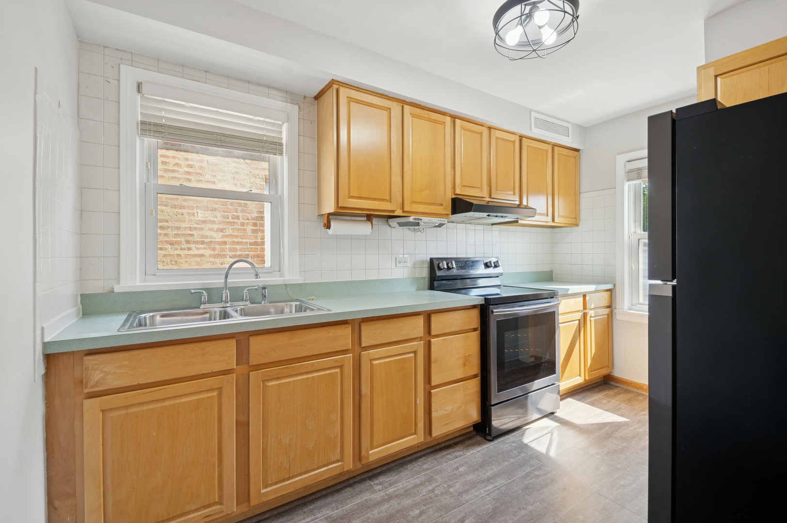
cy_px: 262
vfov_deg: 77.2
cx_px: 394
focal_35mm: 15
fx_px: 328
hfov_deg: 100.4
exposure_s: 1/6
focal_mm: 10
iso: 200
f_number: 11
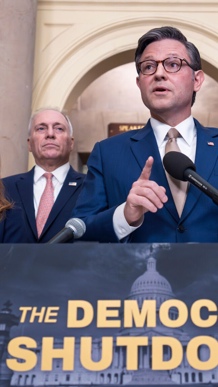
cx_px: 170
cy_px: 194
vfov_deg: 37.2
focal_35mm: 56
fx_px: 576
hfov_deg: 21.2
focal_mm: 35
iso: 4000
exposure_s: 1/320
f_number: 2.8
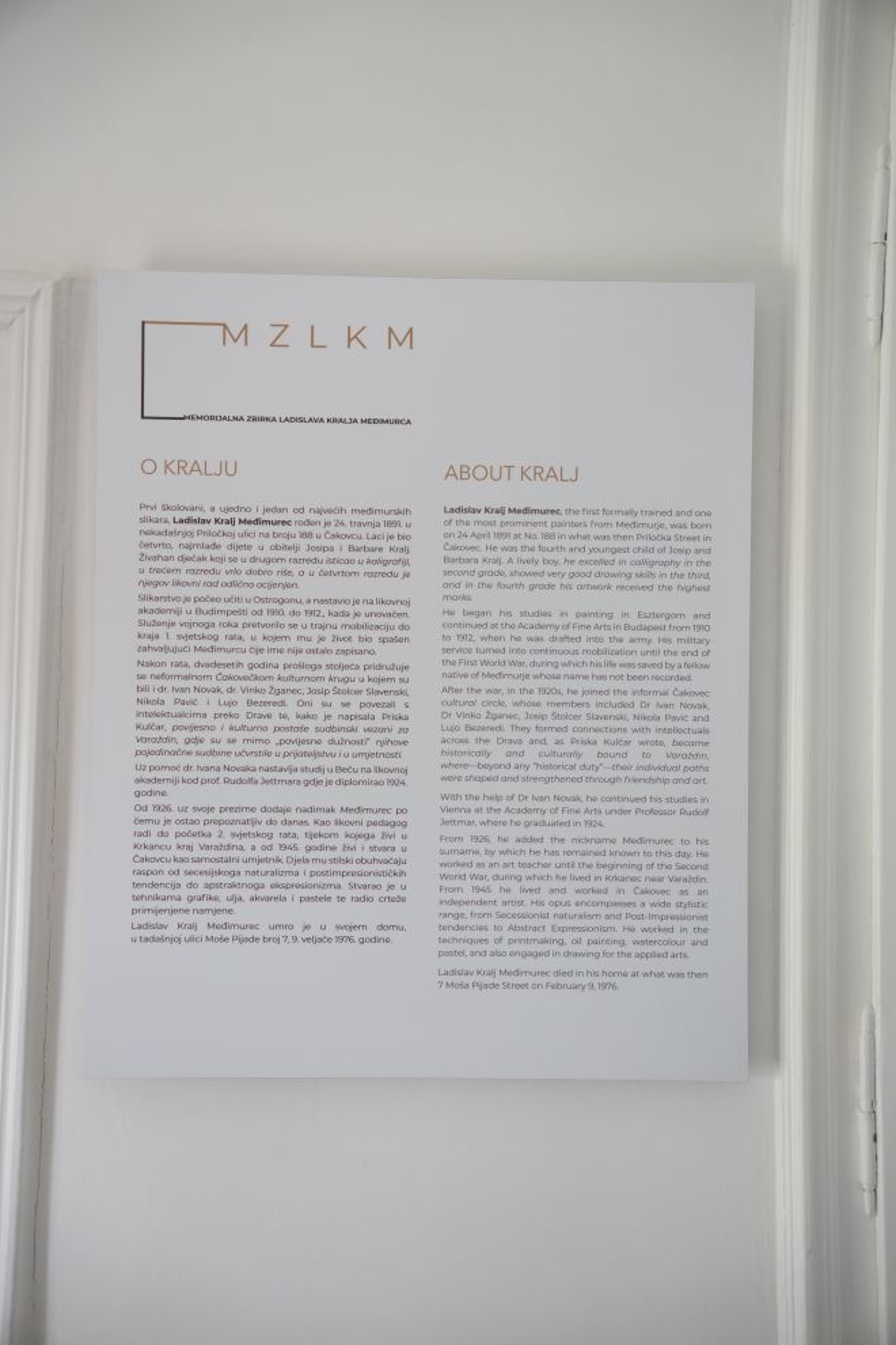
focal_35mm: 53
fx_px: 1977
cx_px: 448
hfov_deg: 25.5
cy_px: 672
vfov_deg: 37.6
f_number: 3.2
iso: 1250
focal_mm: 35.3
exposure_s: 1/200
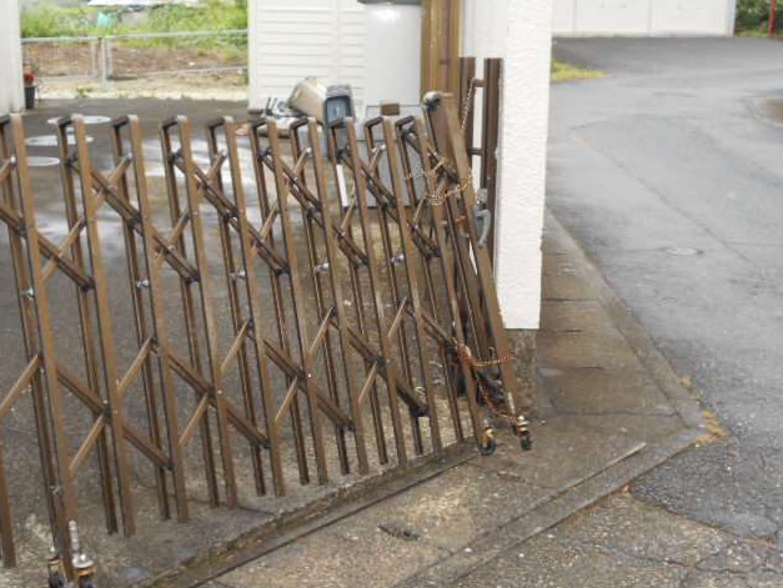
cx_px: 397
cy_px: 297
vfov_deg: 28.6
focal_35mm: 51
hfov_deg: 37.5
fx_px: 1154
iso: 200
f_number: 4.5
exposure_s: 1/60
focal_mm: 8.8
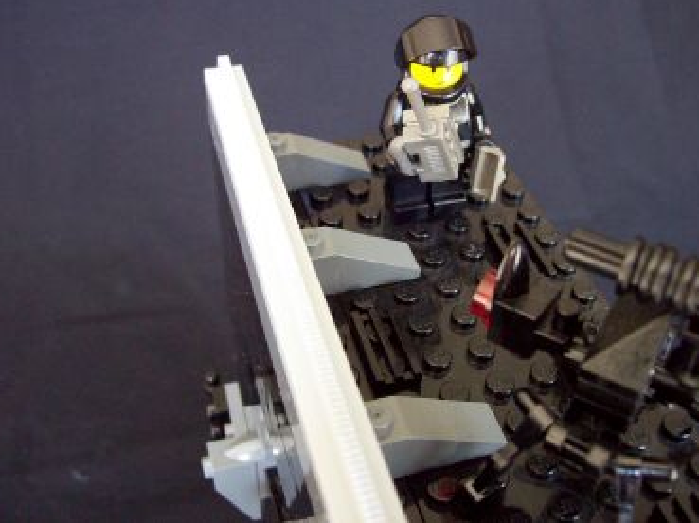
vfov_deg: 36.7
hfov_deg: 47.9
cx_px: 349
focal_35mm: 39
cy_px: 242
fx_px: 787
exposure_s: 1/8.91
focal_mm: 6
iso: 160
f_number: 2.7
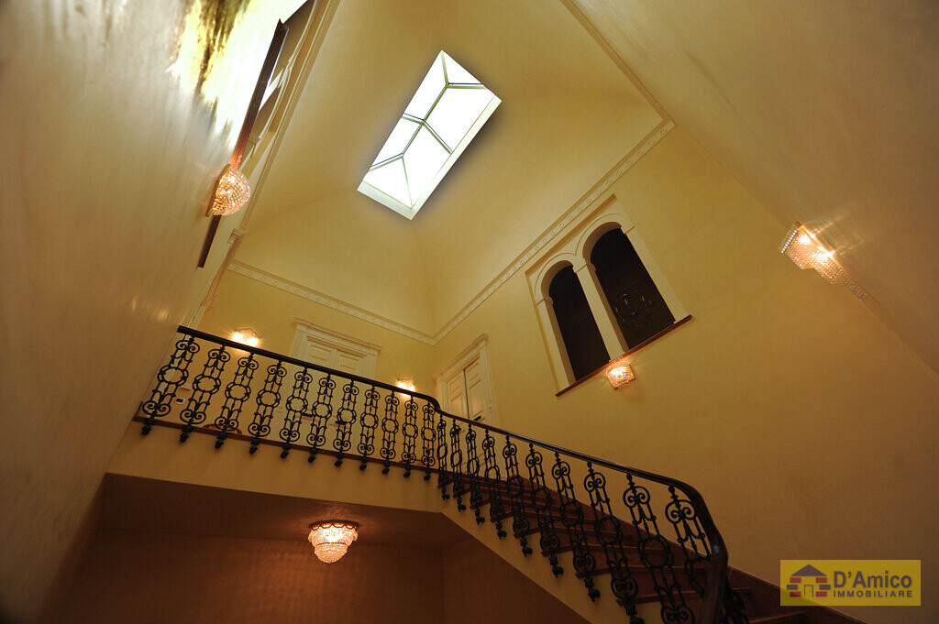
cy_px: 312
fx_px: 365
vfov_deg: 81.1
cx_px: 470
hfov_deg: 104.3
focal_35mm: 14
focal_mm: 14
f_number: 5
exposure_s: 1/100
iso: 200
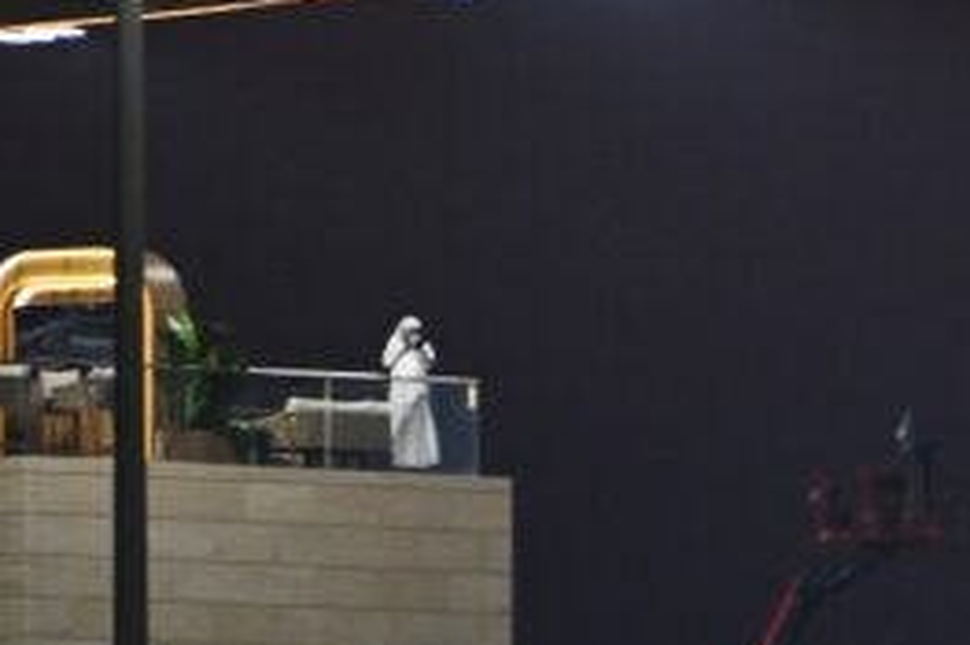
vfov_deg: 1.4
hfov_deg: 2.1
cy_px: 798
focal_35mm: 973
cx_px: 1475
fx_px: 26200
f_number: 2.8
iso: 1600
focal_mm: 200
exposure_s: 1/800
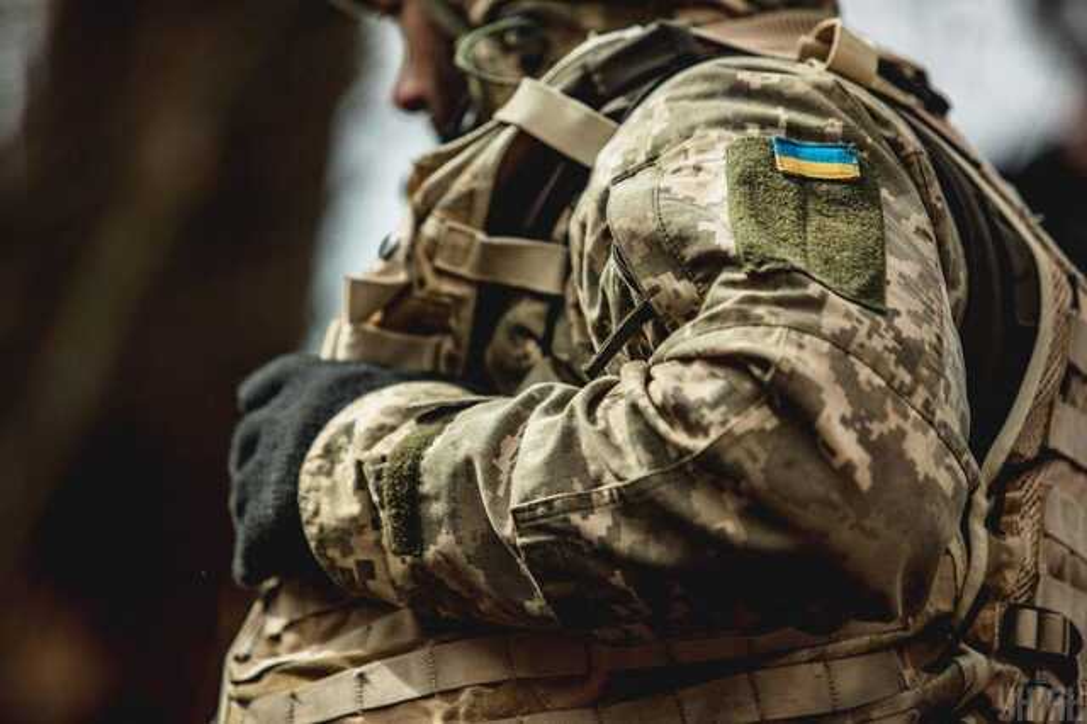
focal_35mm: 75
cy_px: 362
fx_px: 2263
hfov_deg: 27.0
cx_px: 544
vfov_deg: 18.2
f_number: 3.5
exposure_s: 1/250
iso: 1000
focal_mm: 75
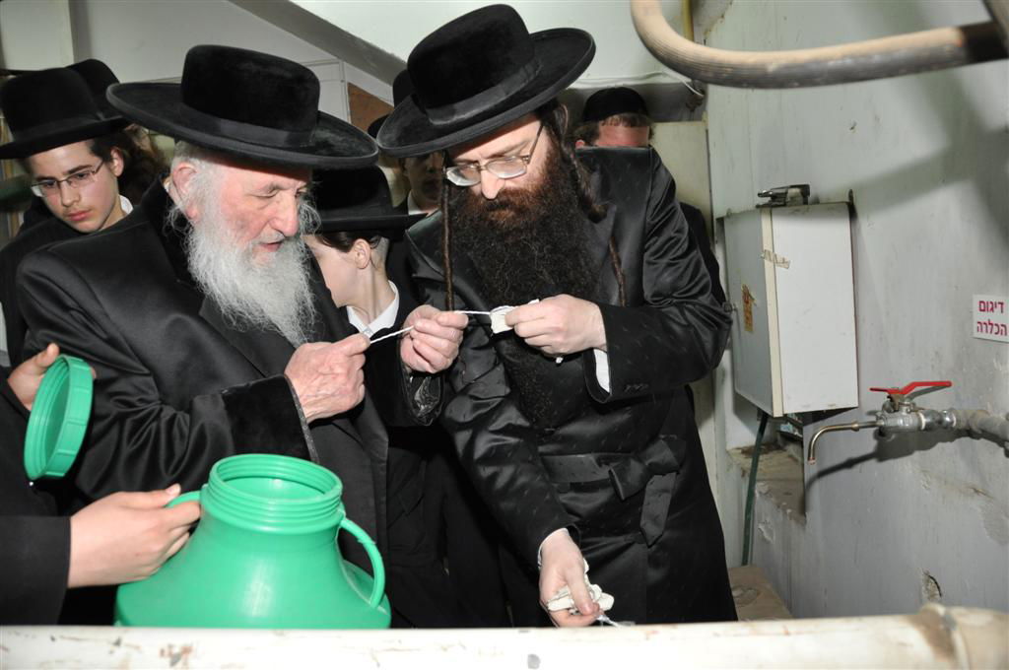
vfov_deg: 47.8
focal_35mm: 27
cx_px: 504
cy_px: 335
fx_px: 756
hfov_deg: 67.4
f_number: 4
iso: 800
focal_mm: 18
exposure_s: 1/60
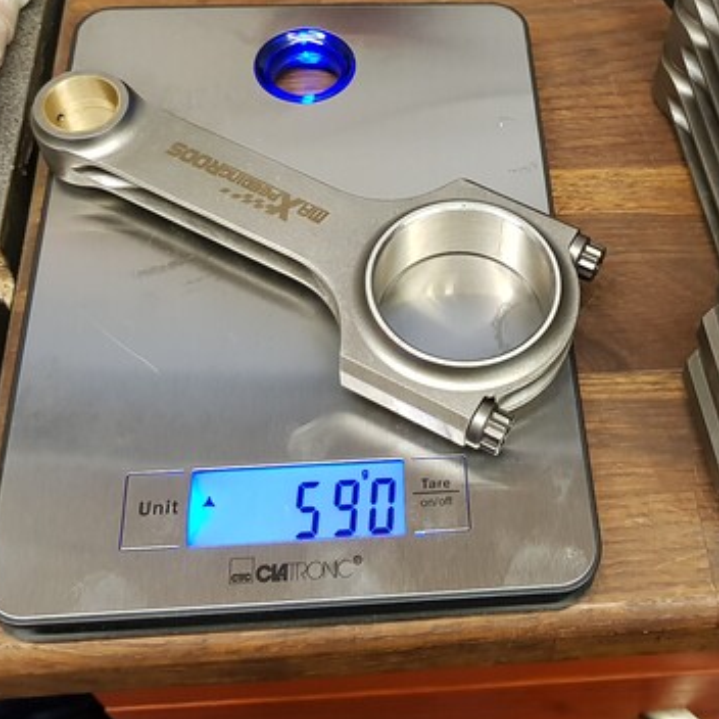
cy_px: 214
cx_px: 511
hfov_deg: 35.5
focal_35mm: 47
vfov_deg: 35.5
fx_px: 1104
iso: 160
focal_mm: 4.2
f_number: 1.7
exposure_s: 1/30
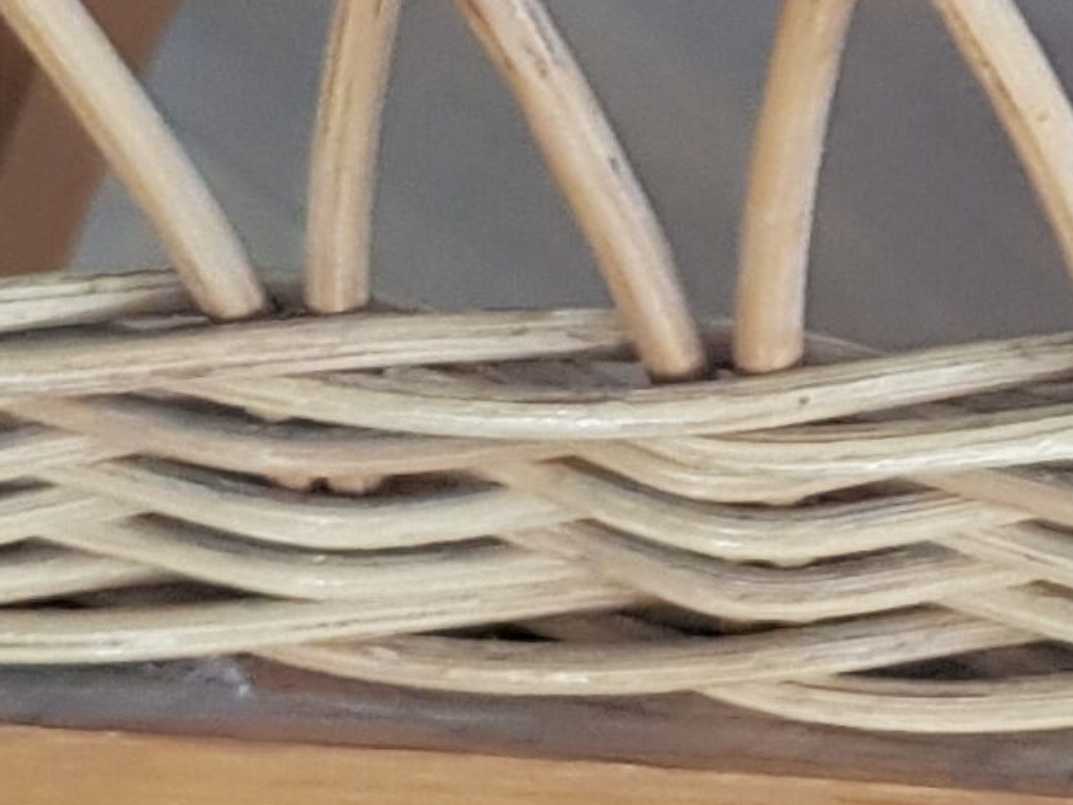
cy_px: -488
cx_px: 1449
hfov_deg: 11.4
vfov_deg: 8.5
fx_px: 5239
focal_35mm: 169
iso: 160
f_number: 1.7
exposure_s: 1/40
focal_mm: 4.2
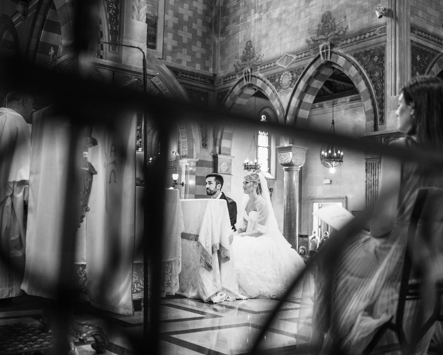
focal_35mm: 40
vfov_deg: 37.3
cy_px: 177
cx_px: 250
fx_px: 525
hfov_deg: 45.7
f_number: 2
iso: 1600
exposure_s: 1/250
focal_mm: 35
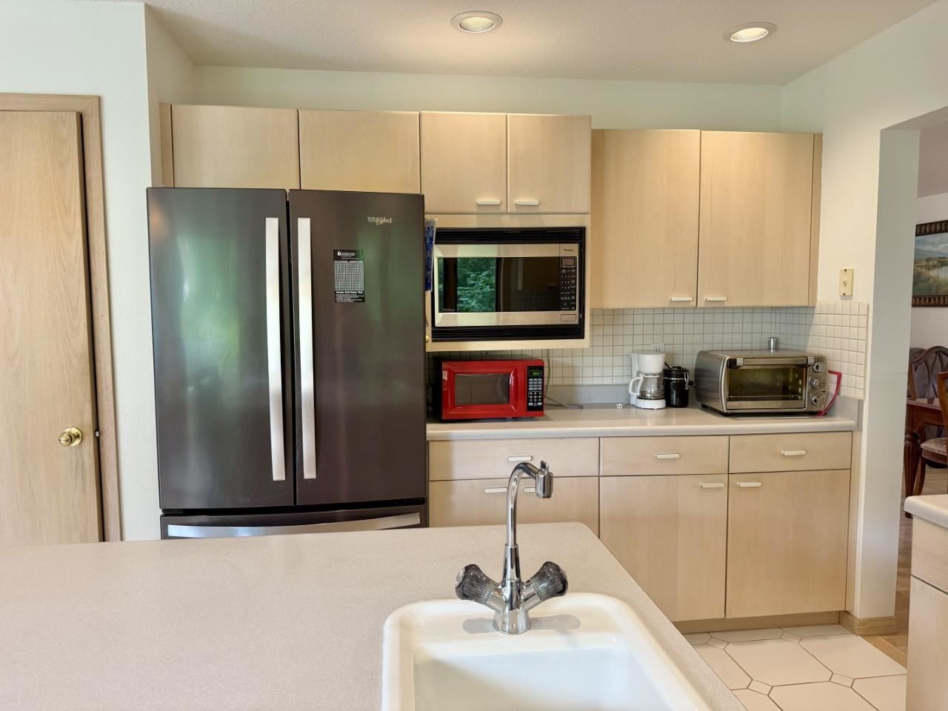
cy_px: 356
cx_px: 474
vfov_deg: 56.8
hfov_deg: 71.6
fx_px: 657
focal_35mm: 24
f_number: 1.78
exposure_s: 1/60
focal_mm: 6.76
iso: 160
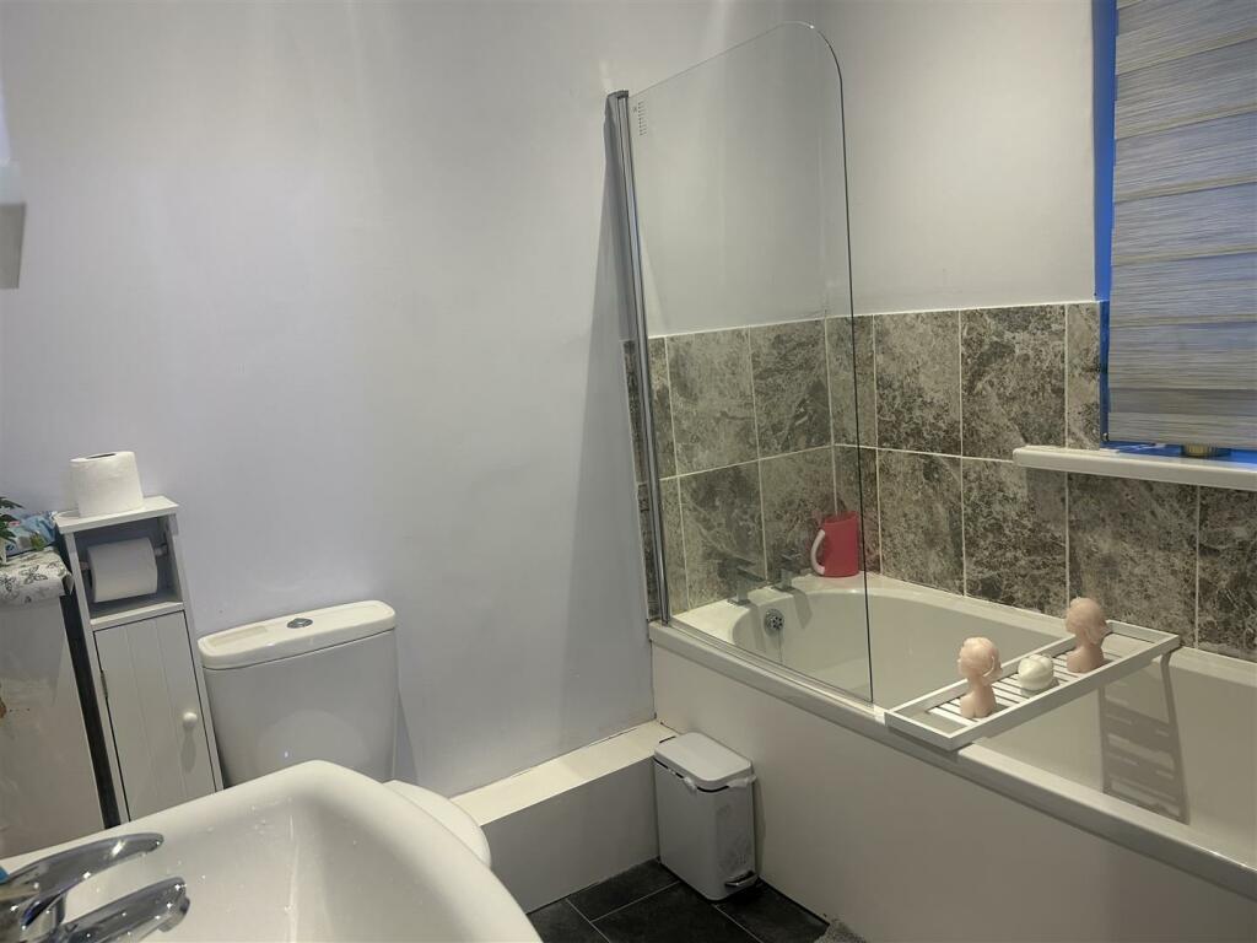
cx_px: 628
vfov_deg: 53.1
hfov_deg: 67.3
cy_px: 472
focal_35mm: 26
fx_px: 944
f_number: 1.5
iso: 125
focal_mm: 5.7
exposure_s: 1/100
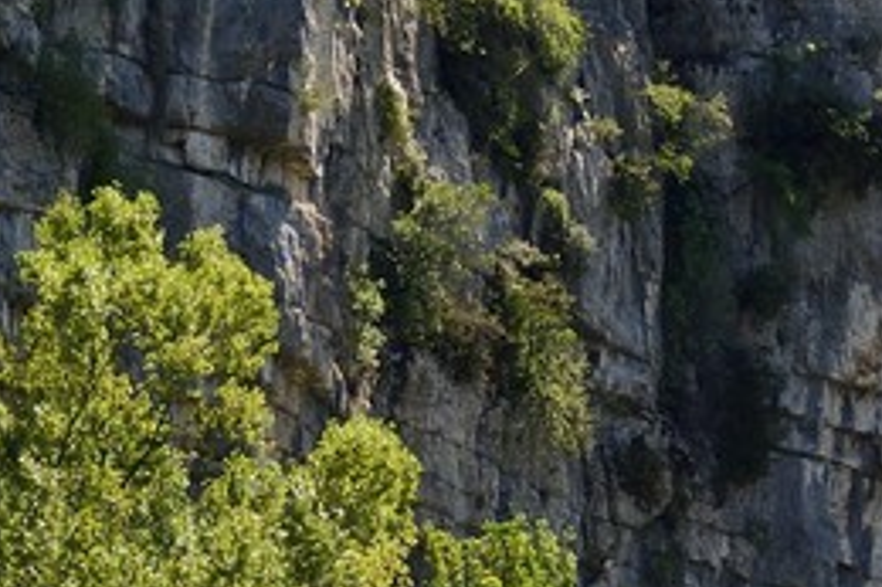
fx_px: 8275
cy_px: 1126
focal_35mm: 338
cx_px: 2544
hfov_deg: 5.7
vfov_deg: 4.0
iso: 200
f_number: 7.1
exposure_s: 1/320
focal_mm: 55
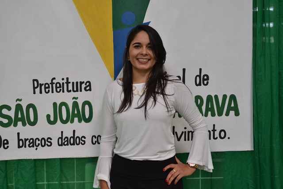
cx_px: 142
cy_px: 94
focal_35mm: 38
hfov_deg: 51.3
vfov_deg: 35.5
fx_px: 295
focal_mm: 25
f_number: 5.6
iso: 320
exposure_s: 1/125
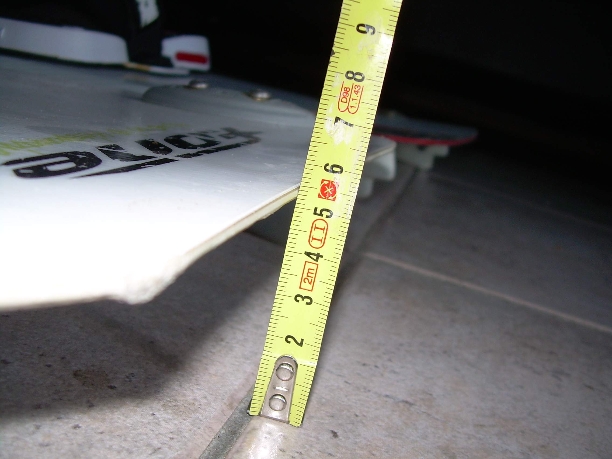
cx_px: 306
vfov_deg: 37.7
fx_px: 672
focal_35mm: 38
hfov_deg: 49.0
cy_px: 230
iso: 50
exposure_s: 1/60
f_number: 2.8
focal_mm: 6.3
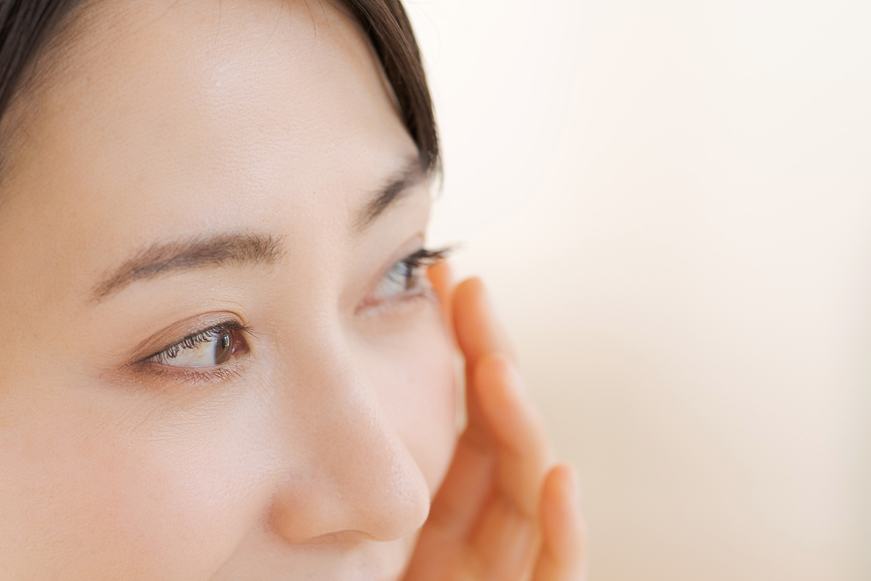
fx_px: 6580
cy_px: 526
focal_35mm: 272
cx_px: 302
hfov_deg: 7.6
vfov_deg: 5.0
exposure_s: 1/160
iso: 320
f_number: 2.8
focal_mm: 135
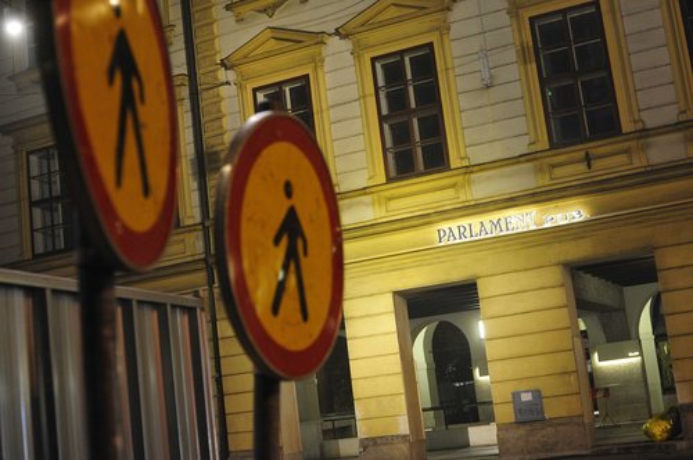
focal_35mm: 50
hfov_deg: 39.6
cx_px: 346
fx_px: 961
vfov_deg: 26.9
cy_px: 230
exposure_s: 1/40
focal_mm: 50
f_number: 4
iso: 3200
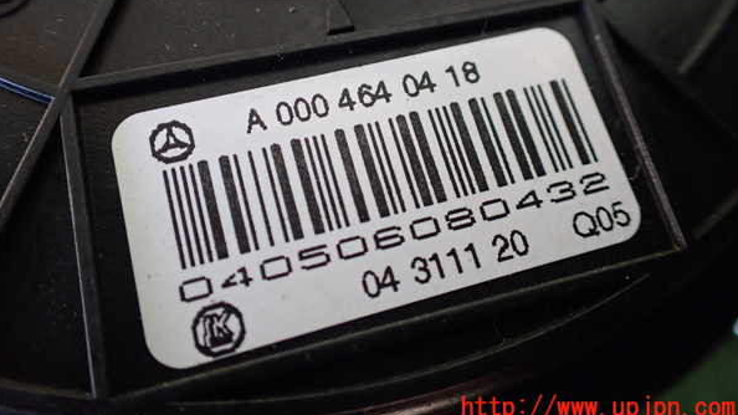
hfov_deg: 59.5
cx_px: 369
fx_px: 646
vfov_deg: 35.3
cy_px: 144
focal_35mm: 33
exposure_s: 1/125
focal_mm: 5.4
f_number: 2.3
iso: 400
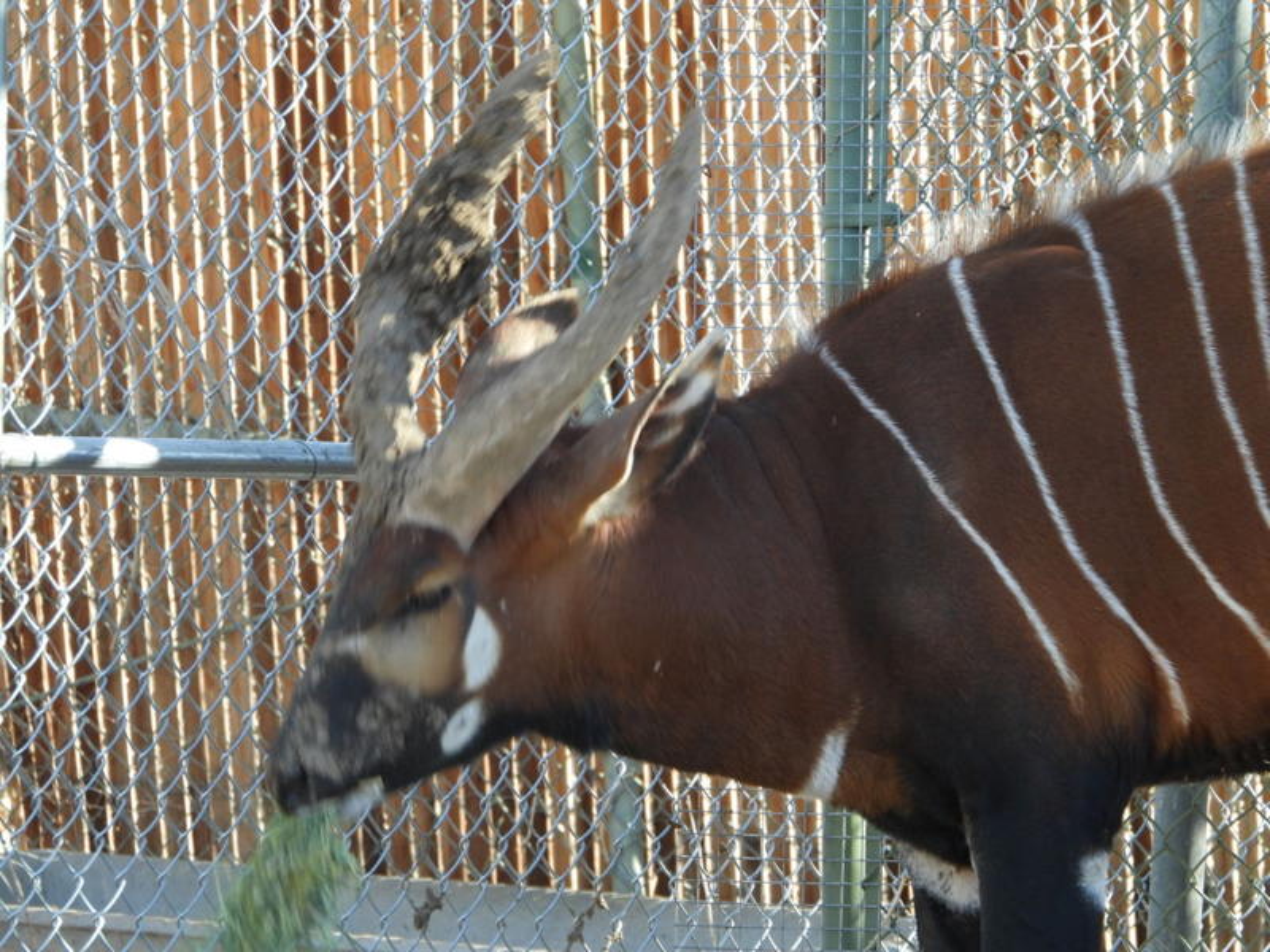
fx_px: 27516
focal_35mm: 750
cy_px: 476
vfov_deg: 2.0
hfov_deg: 2.6
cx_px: 635
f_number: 5.6
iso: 100
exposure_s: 1/50
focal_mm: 135
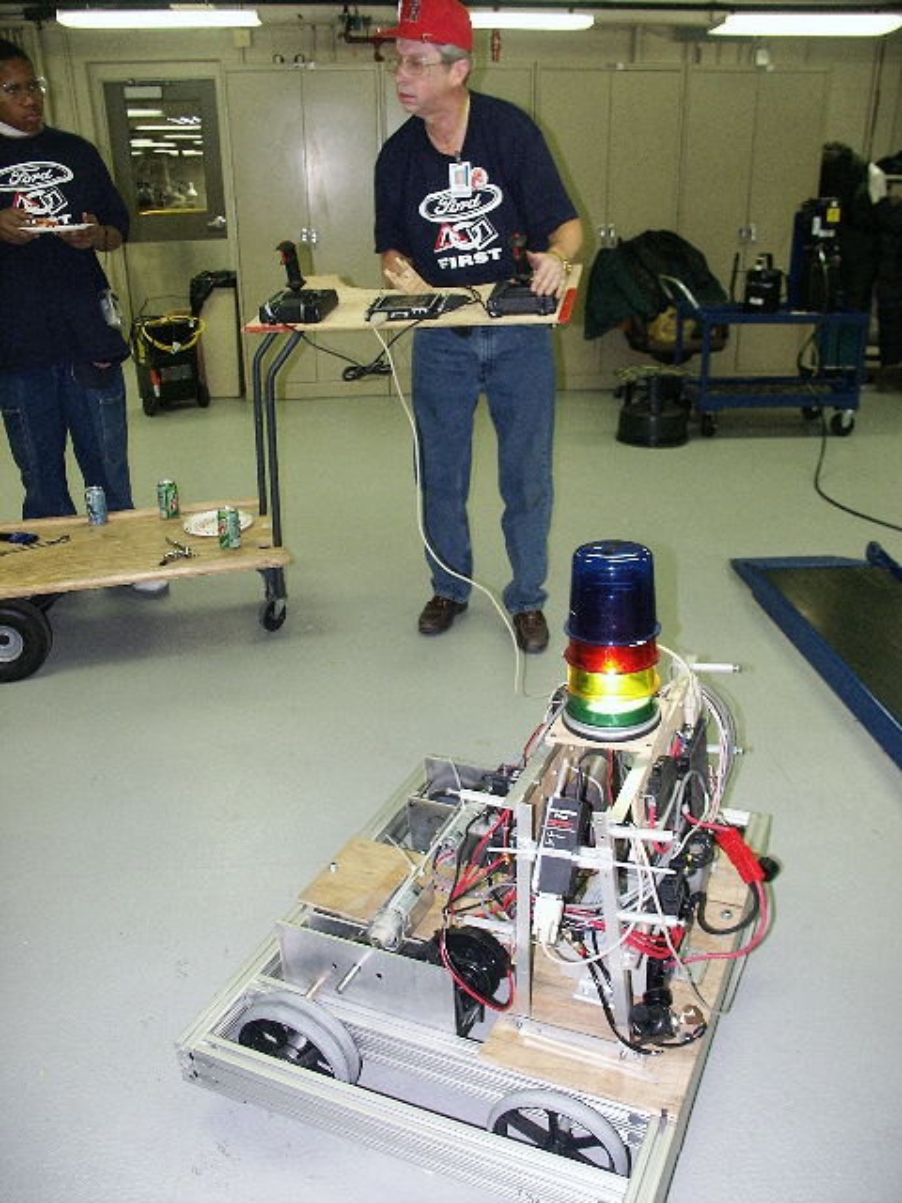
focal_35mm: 28
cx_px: 451
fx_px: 973
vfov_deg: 63.4
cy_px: 602
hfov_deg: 49.7
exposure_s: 1/45
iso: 200
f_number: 2.8
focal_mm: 7.21
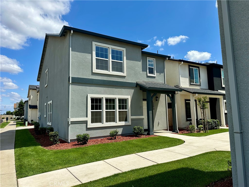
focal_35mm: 24
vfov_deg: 56.8
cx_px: 124
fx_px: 173
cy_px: 94
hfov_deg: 71.6
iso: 80
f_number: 1.78
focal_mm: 6.86
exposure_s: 1/4184
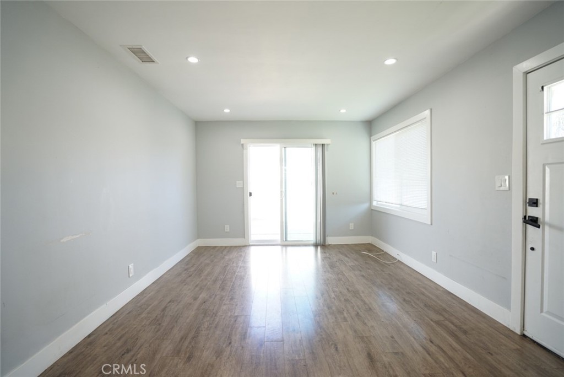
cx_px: 282
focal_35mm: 16
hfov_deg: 96.7
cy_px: 188
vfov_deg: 73.8
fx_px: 251
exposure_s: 1/60
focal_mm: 16
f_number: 4
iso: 400
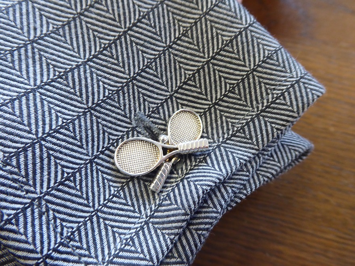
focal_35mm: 29
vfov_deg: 48.2
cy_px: 133
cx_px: 178
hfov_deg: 61.7
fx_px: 297
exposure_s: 1/40
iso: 400
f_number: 3.5
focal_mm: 5
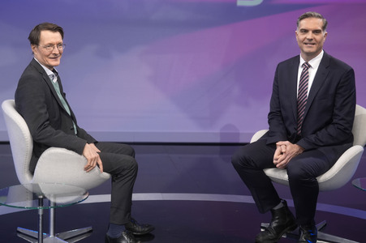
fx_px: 457
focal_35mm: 45
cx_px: 183
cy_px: 122
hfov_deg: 43.6
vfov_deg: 29.8
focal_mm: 30
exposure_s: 1/200
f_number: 2.2
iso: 640
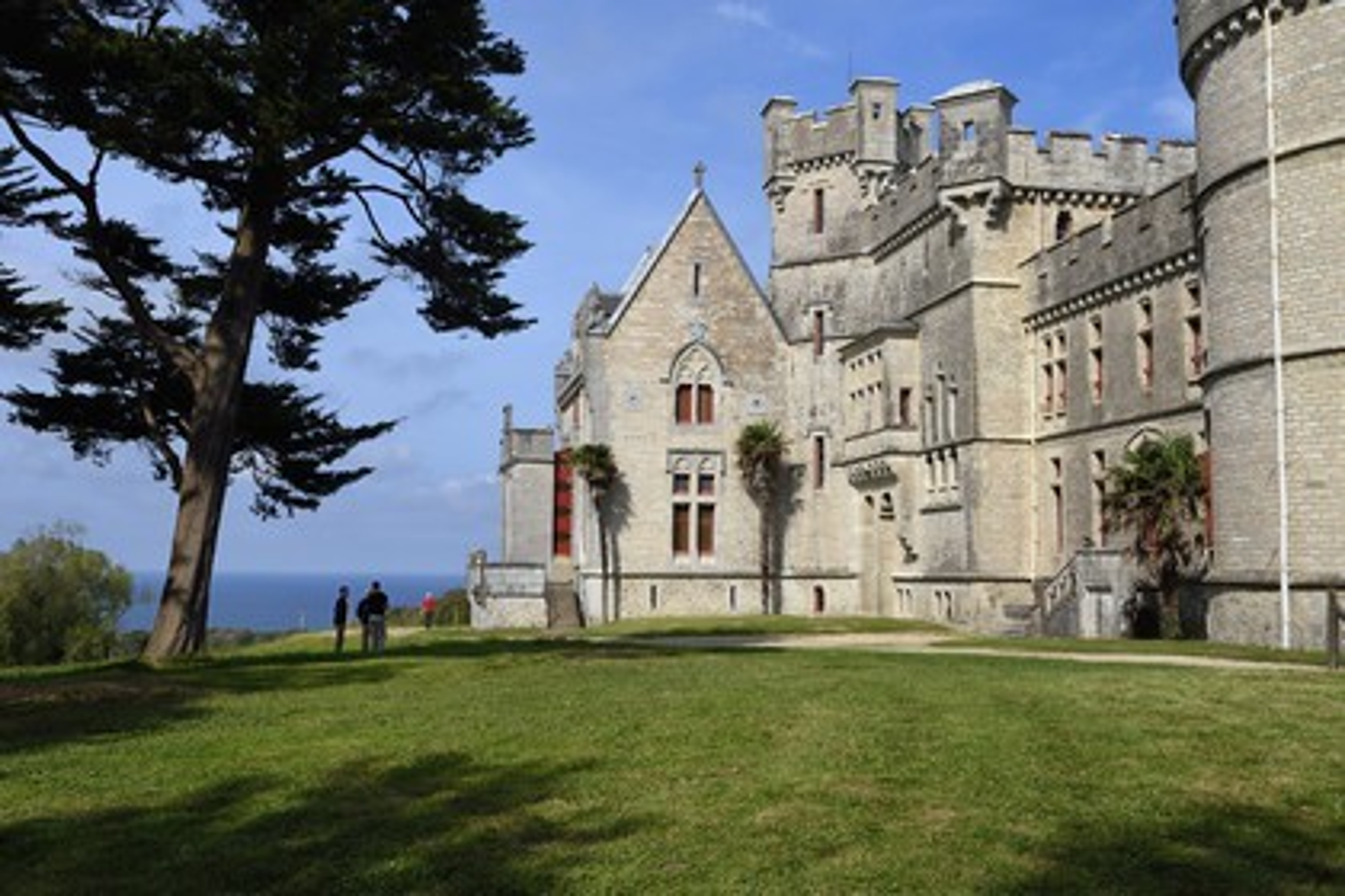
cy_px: 448
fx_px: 1270
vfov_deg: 38.9
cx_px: 672
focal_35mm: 34
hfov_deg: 55.8
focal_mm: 34
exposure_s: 1/250
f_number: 14
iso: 200
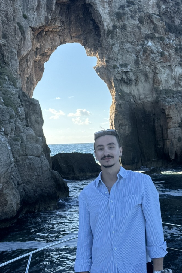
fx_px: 387
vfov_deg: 38.9
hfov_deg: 26.5
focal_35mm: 51
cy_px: 135
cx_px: 103
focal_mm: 6.76
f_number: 1.78
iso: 80
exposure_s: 1/2415
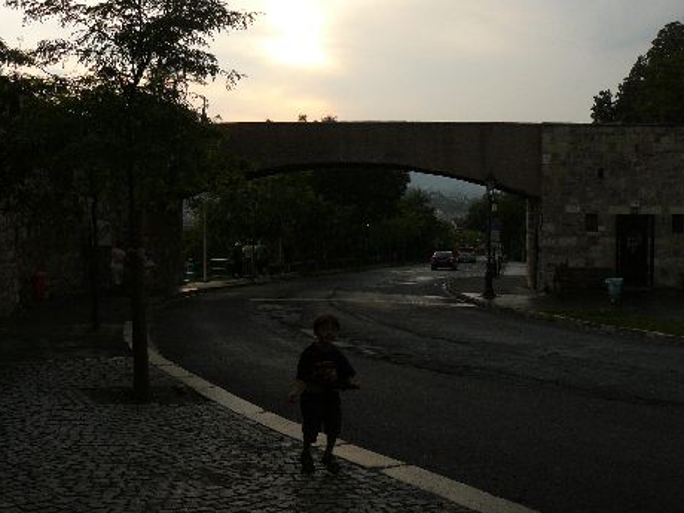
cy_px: 263
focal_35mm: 47
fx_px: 929
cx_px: 343
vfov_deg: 30.9
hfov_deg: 40.4
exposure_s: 1/160
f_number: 4
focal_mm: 6
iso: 100
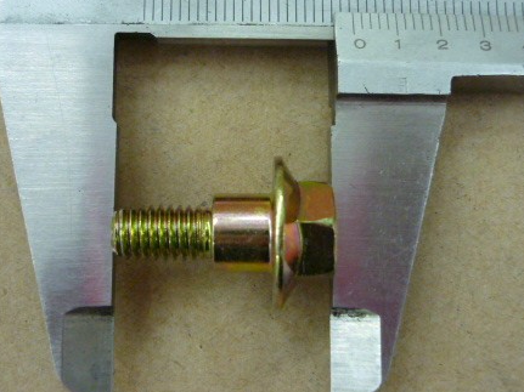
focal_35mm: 49
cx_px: 231
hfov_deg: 38.9
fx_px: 742
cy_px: 129
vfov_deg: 29.4
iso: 400
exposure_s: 1/20
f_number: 2.8
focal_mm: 5.5
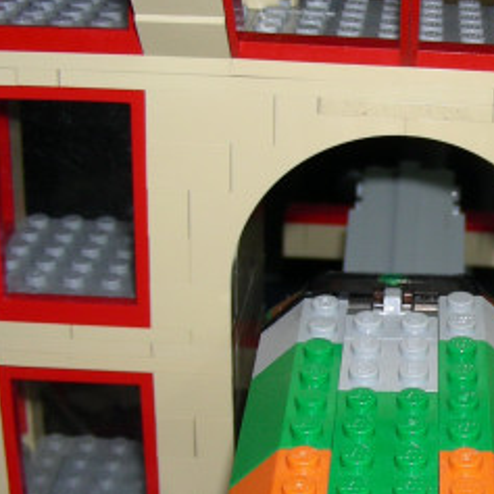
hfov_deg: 20.0
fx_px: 1372
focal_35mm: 85
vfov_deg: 20.4
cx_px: 444
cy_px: 265
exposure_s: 1/60.1
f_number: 3.5
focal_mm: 6.3
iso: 50
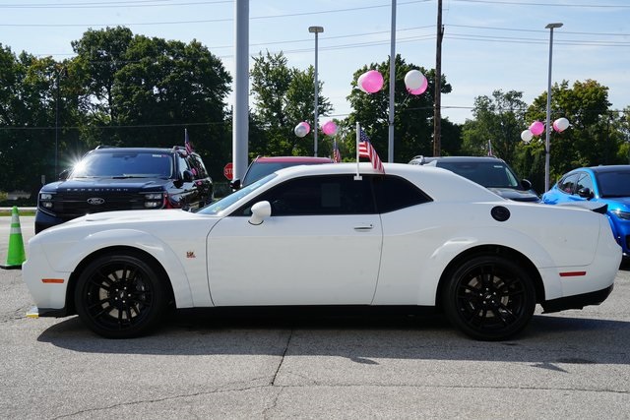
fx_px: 840
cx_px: 315
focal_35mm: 48
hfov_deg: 41.1
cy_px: 210
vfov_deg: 28.1
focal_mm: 48
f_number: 14
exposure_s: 1/125
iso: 100
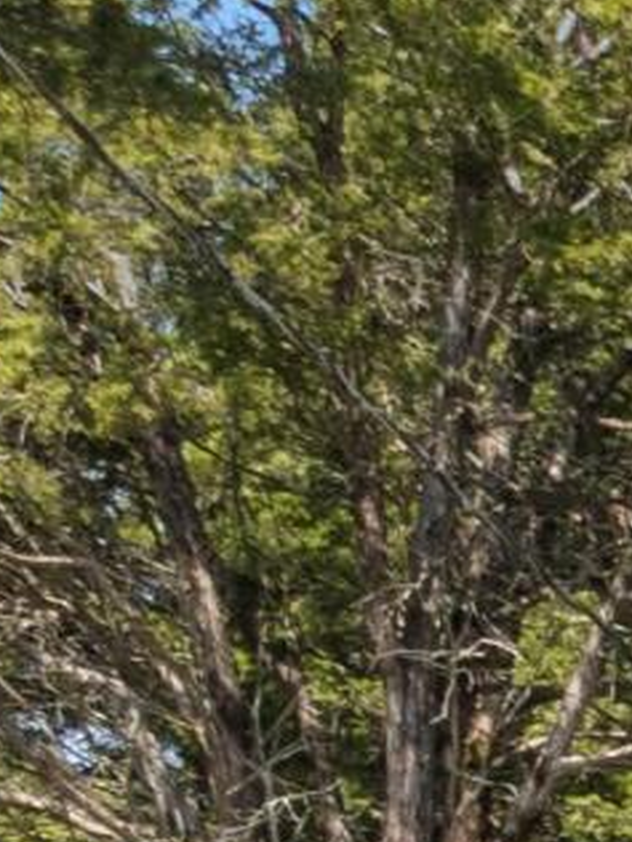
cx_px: 3661
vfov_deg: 8.2
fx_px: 5550
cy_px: 1825
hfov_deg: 4.8
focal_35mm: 228
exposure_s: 1/160
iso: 190
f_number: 2.8
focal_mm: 12.29
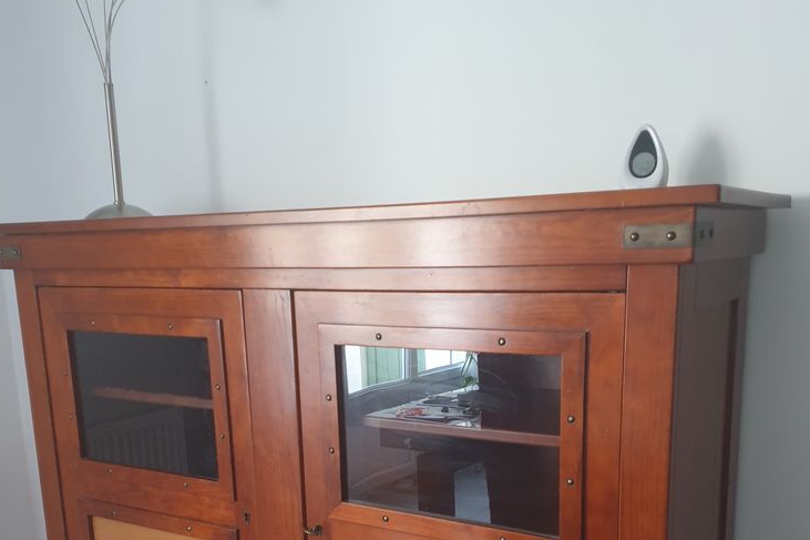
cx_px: 404
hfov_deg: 51.9
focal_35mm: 37
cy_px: 434
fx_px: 832
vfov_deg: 34.8
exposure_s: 1/16
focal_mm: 4.3
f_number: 1.5
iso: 250
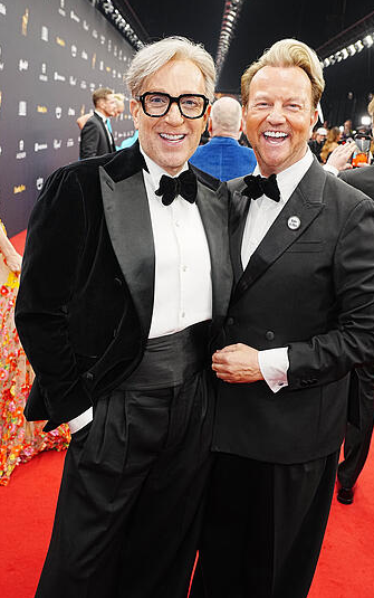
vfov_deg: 56.7
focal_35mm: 34
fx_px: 554
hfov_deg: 37.3
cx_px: 199
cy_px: 298
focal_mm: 33
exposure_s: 1/160
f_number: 6.3
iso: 800
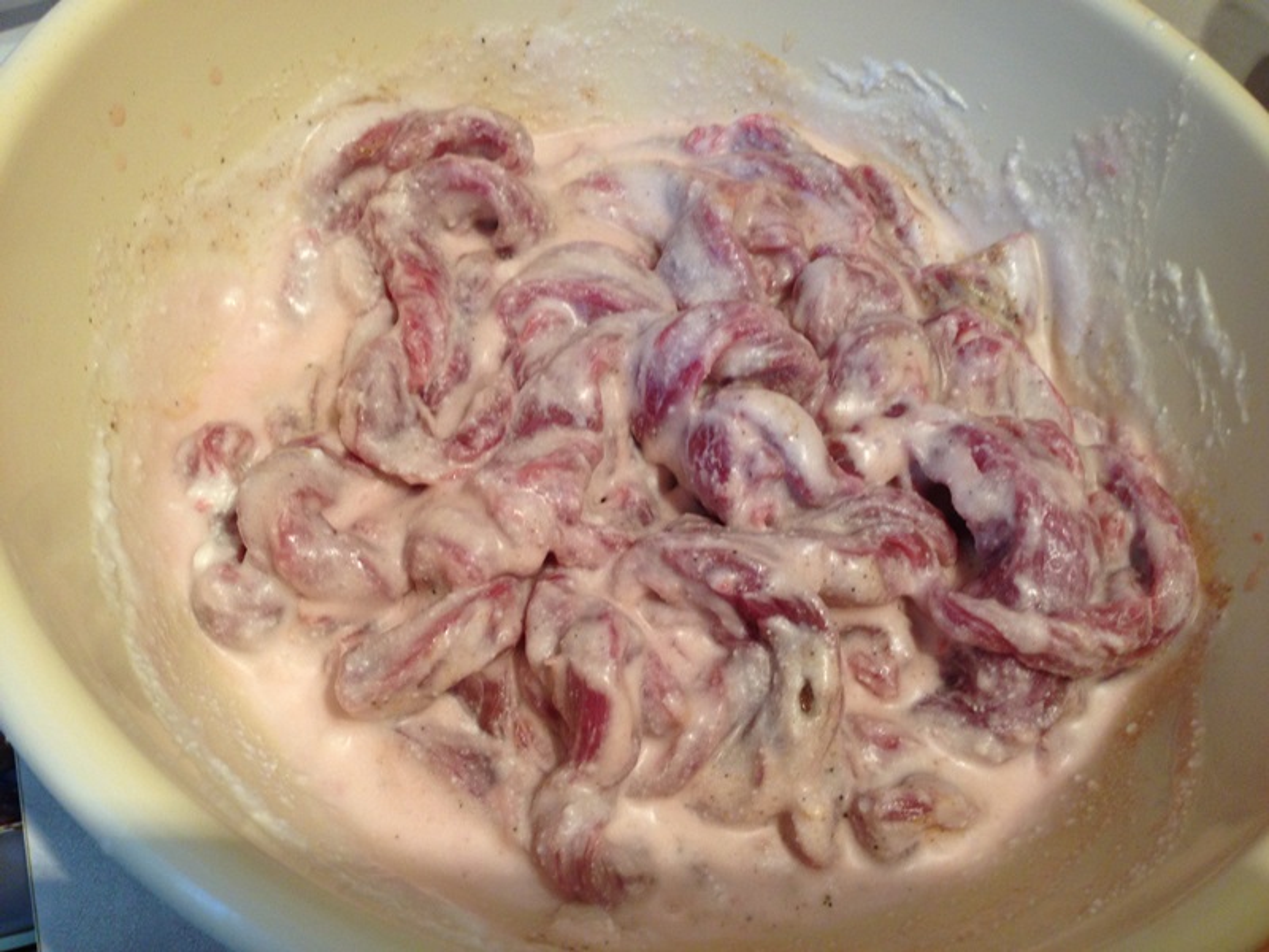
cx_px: 634
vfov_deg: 42.9
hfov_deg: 55.4
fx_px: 1210
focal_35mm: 33
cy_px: 476
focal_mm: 4.13
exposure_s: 1/20
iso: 125
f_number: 2.4
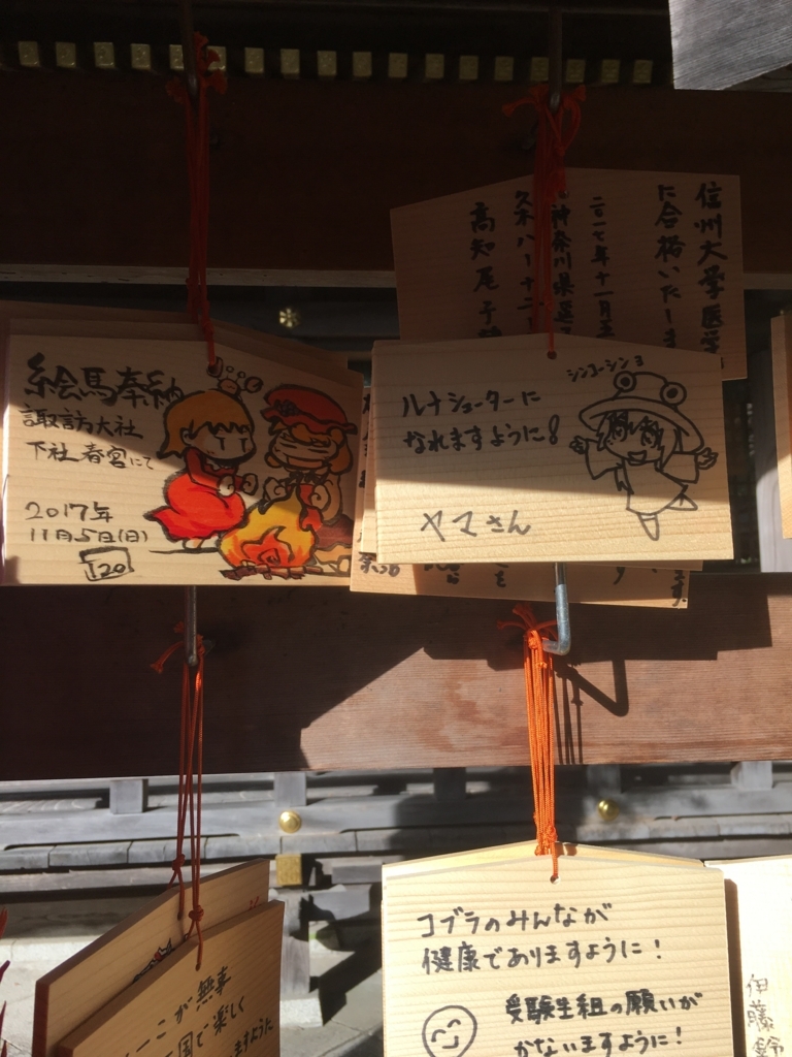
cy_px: 528
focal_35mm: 29
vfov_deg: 61.7
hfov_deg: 48.2
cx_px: 396
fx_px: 885
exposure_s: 1/693
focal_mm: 4.15
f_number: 2.2
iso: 25
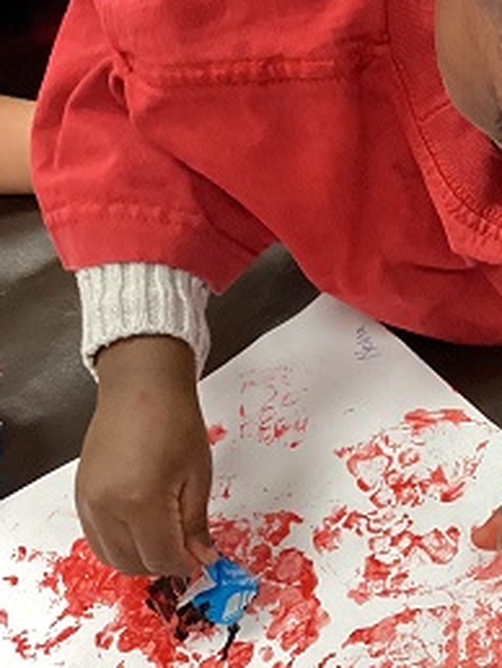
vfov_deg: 24.3
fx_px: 1544
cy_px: 451
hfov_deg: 17.9
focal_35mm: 80
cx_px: 523
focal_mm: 3.3
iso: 200
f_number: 2.4
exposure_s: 1/60
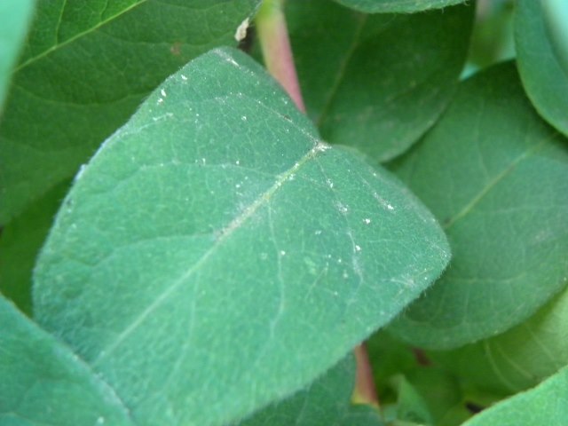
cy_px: 213
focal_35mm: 52
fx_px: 853
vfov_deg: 28.0
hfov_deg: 36.8
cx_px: 284
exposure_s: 1/25.5
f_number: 3.5
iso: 400
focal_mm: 9.2
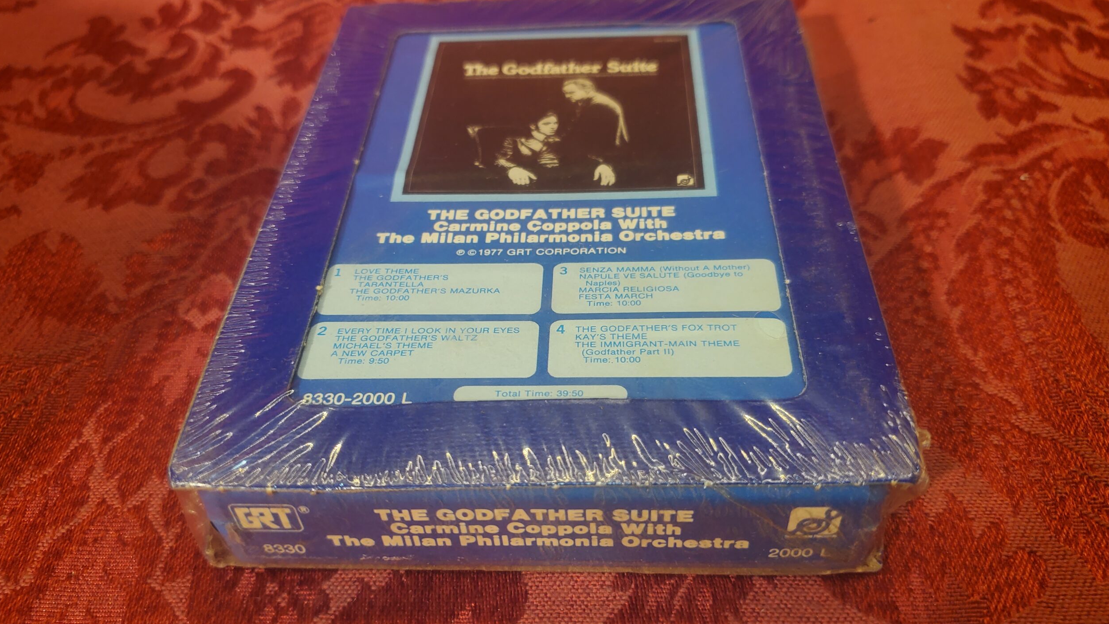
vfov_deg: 40.2
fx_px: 853
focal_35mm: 29
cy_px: 339
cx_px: 549
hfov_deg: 66.1
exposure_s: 1/120
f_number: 1.5
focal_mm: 4.3
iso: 100
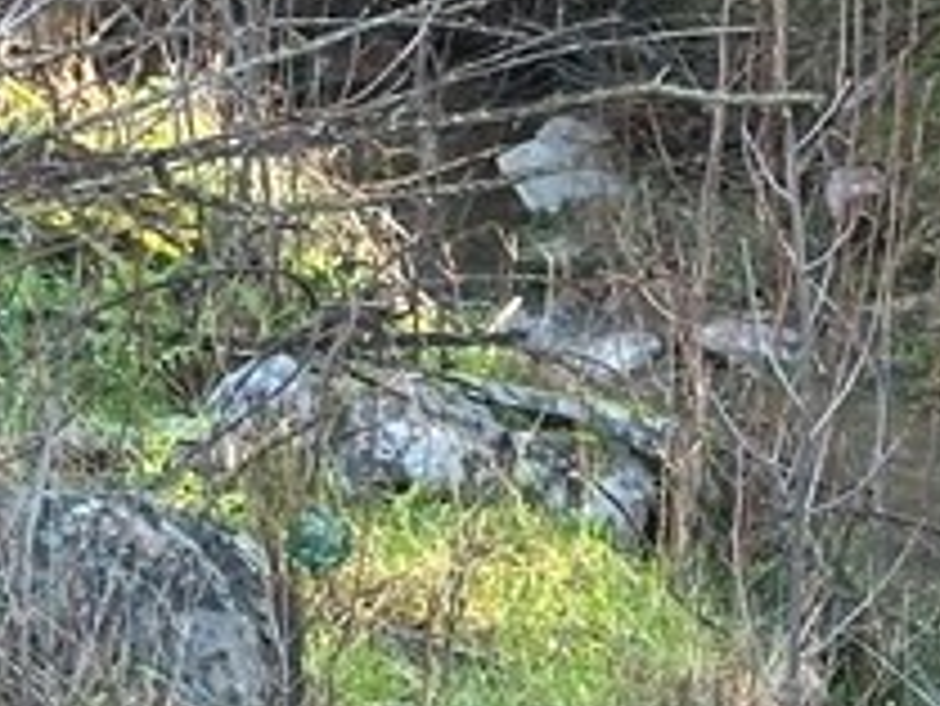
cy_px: 648
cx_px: 1363
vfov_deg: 6.3
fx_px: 6385
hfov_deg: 8.3
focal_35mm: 235
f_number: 1.78
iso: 80
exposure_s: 1/108
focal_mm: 6.86
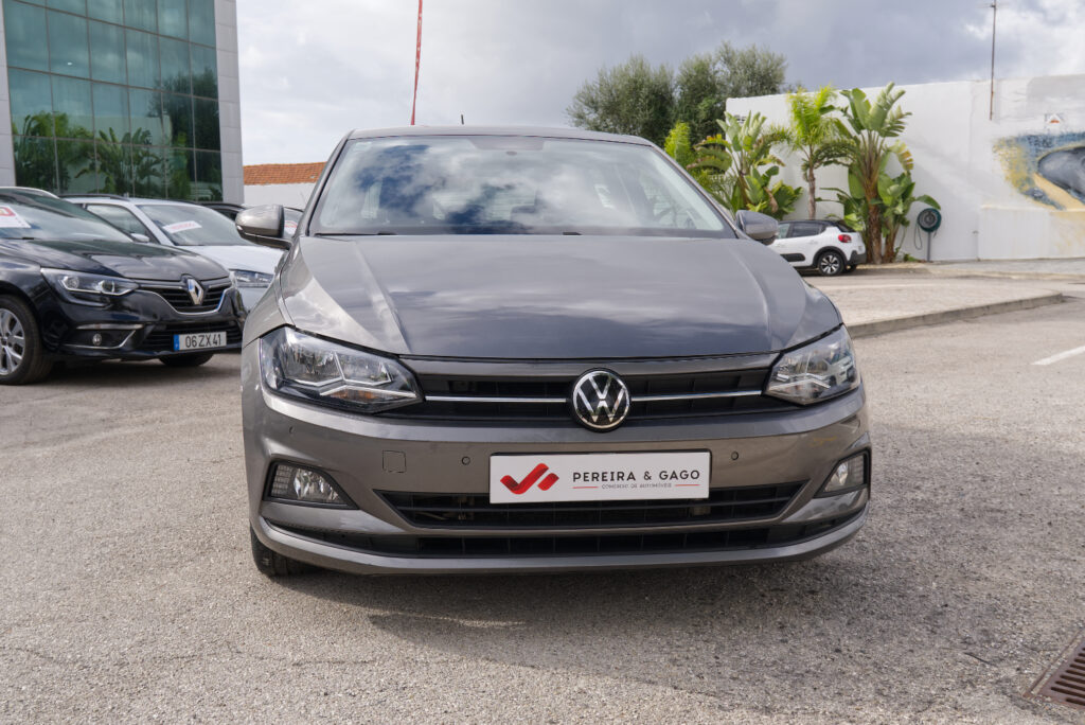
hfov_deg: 54.4
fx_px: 1055
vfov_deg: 37.9
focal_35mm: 35
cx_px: 542
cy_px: 362
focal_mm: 23.5
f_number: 8
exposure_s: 1/180
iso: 160
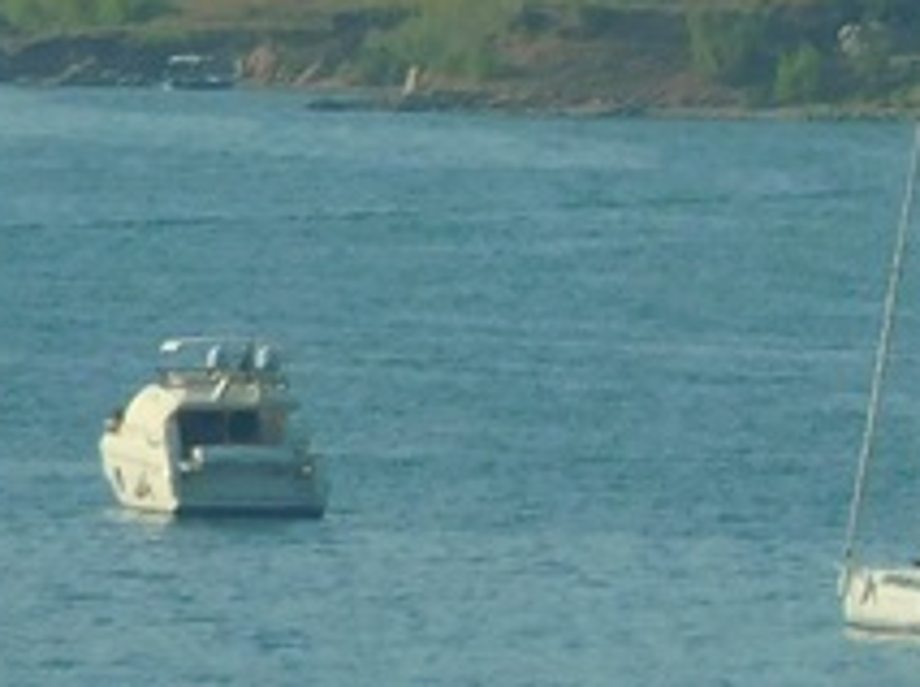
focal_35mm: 2116
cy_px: -817
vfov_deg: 0.7
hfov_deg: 0.9
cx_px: 648
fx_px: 56143
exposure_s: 1/500
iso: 125
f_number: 6.4
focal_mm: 80.3
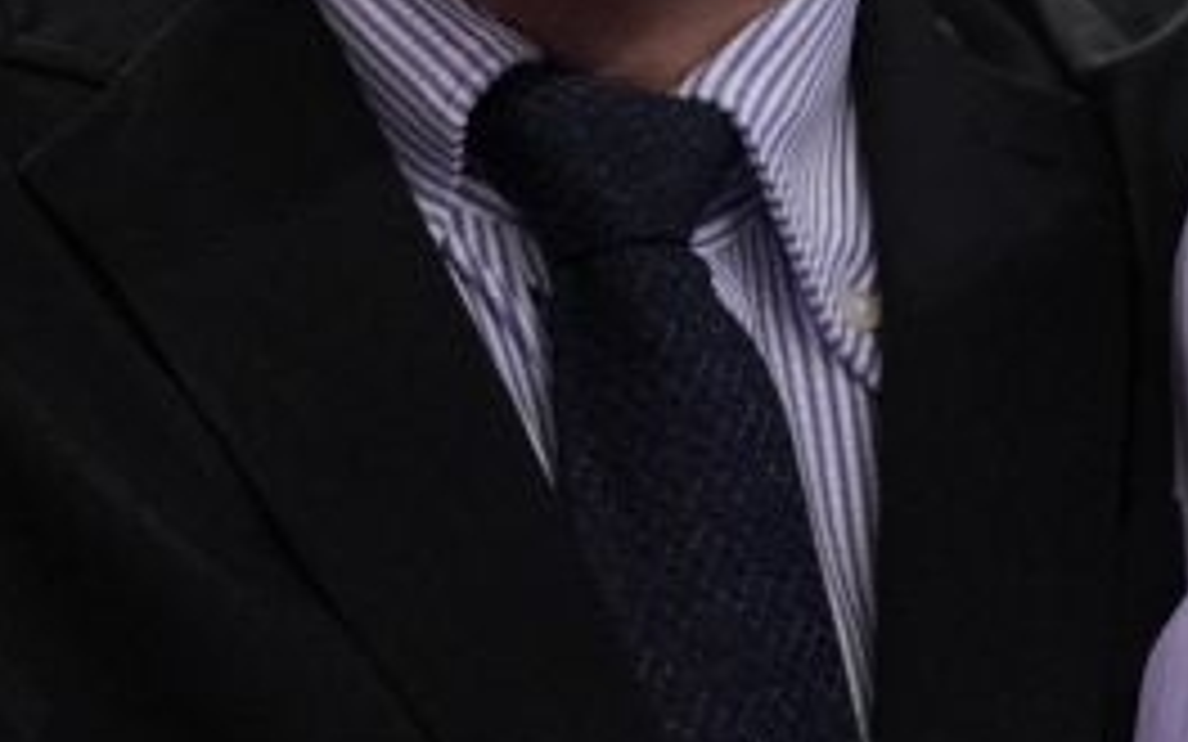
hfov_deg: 2.4
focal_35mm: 889
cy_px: 225
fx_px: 28783
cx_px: 684
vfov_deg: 1.5
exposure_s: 1/1000
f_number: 2.8
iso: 2500
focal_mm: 128
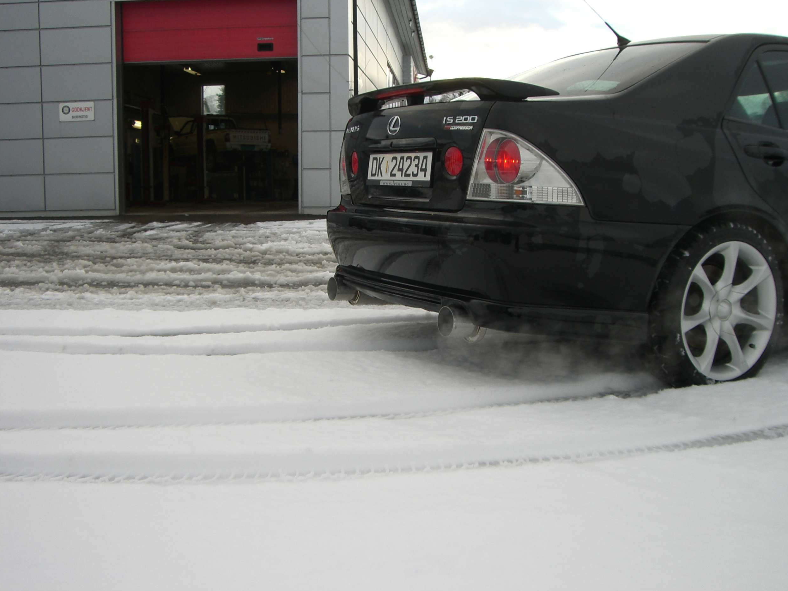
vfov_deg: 36.8
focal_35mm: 39
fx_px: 888
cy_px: 290
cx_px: 403
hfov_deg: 47.9
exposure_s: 1/160
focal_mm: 6.2
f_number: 4.3
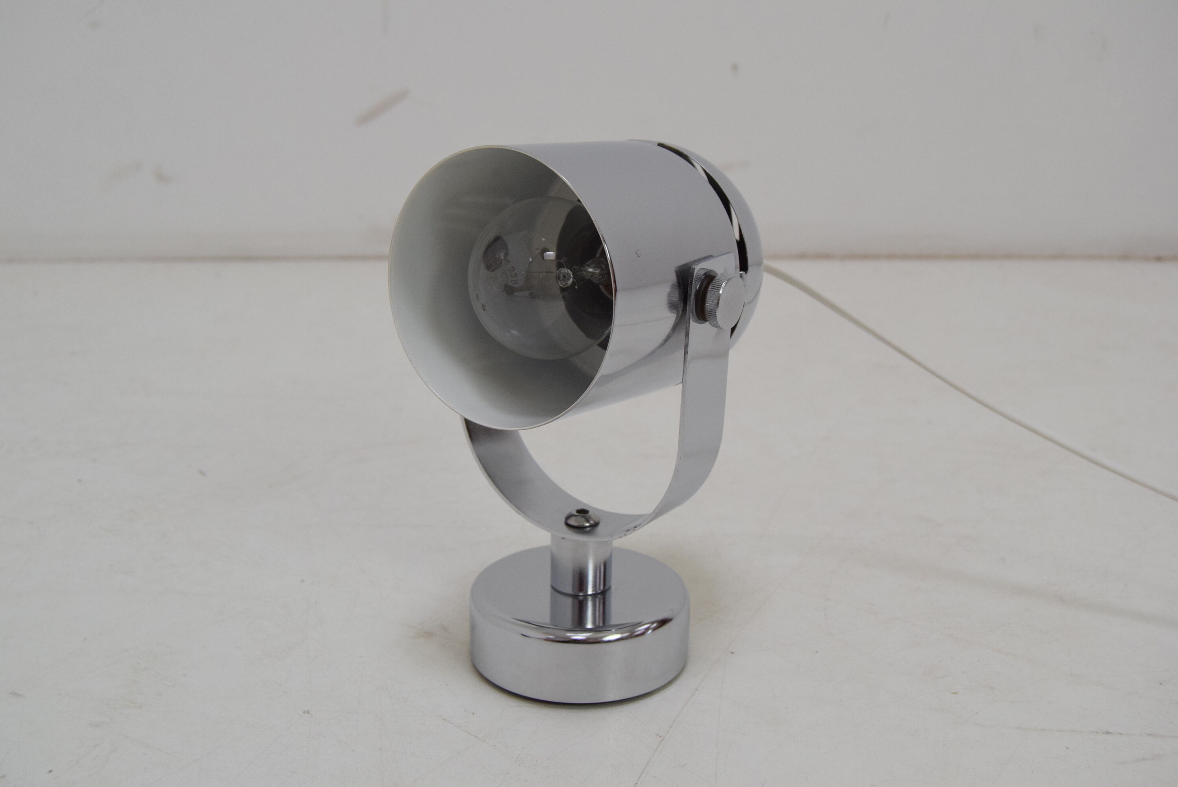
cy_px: 394
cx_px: 589
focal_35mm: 46
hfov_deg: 42.3
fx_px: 1523
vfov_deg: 29.0
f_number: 6.3
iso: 1600
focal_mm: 31
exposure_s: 1/250
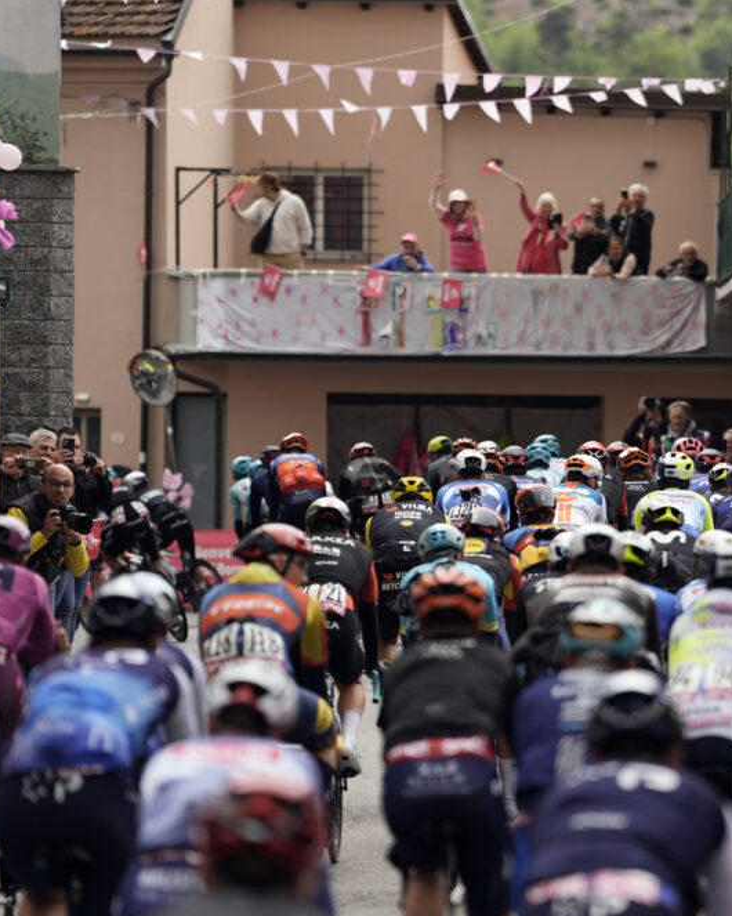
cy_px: 459
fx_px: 7667
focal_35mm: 283
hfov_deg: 5.5
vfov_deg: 6.8
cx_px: 655
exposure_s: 1/5000
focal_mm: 200
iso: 500
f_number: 3.5
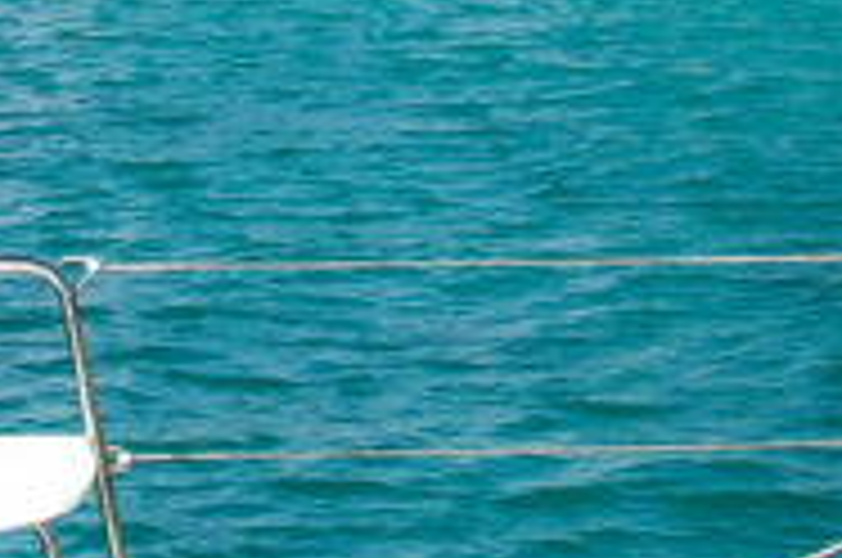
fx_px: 4226
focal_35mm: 181
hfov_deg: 11.3
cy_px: -472
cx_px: 856
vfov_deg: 7.3
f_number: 11
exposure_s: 1/160
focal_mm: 22
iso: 100
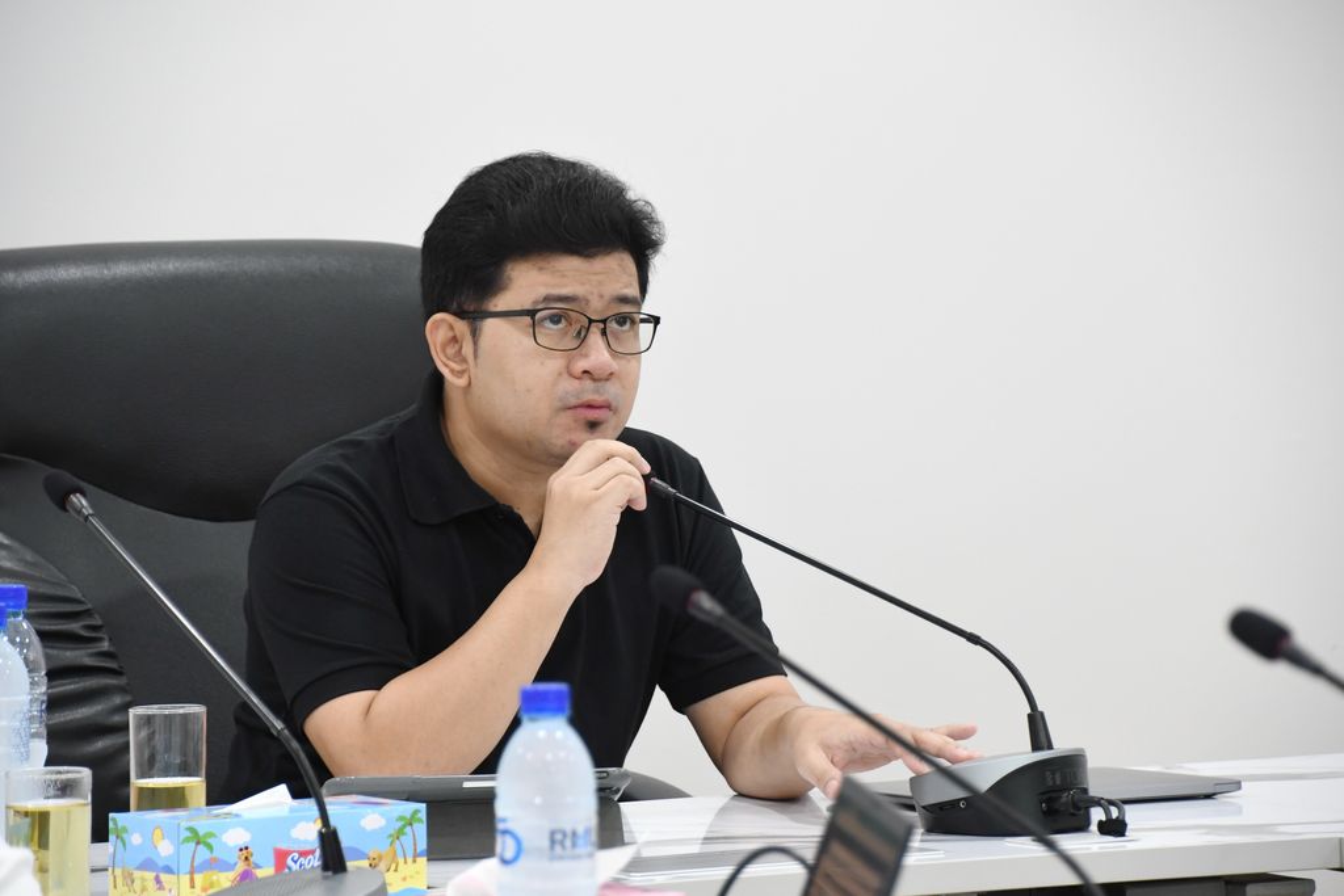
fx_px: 7542
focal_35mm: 202
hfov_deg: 10.2
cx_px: 672
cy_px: 448
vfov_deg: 6.8
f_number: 6
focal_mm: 135
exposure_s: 1/40
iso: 1600
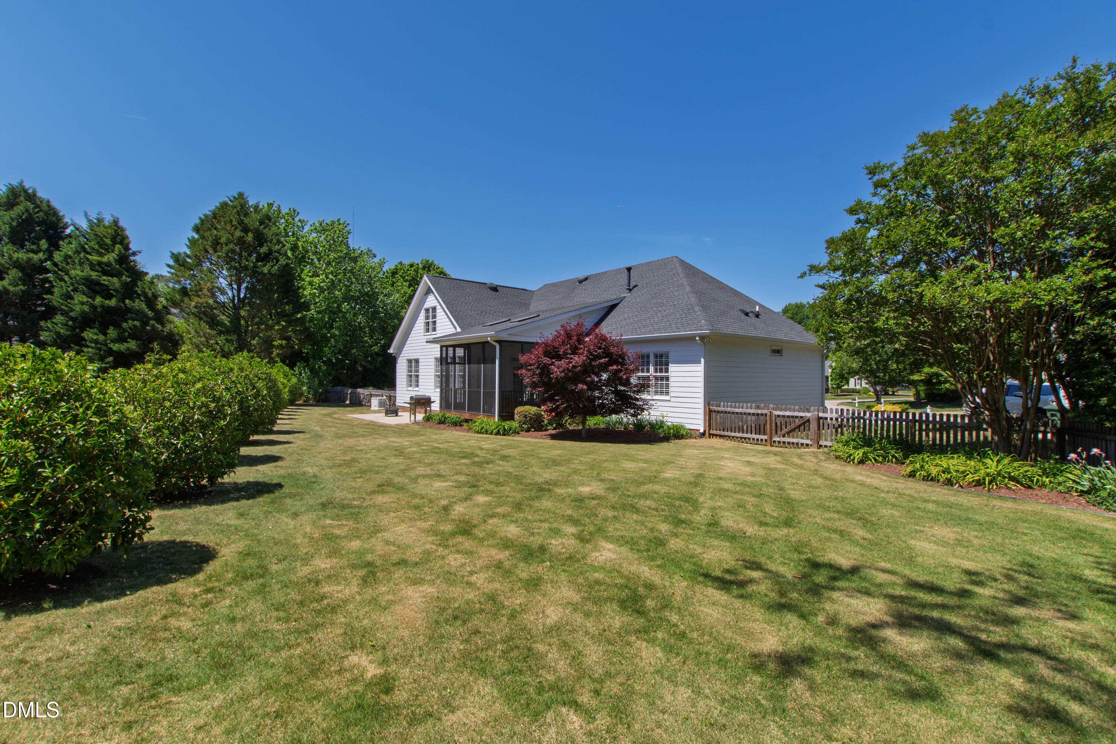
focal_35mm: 15
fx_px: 465
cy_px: 372
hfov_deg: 100.4
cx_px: 558
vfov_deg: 77.3
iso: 100
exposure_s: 1/160
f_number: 8
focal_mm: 10
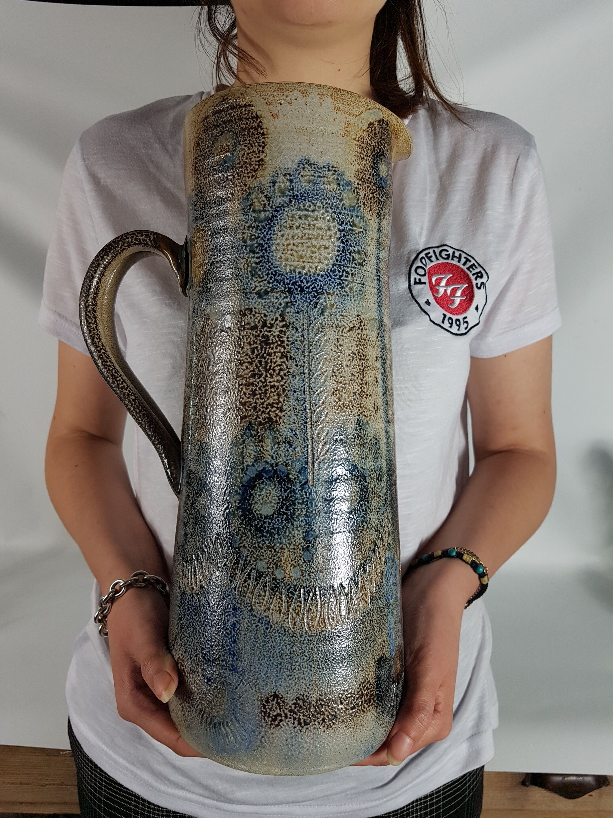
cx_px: 306
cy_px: 409
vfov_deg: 67.3
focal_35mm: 26
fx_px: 614
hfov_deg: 53.1
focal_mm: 4.2
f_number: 1.7
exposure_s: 1/100
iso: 80
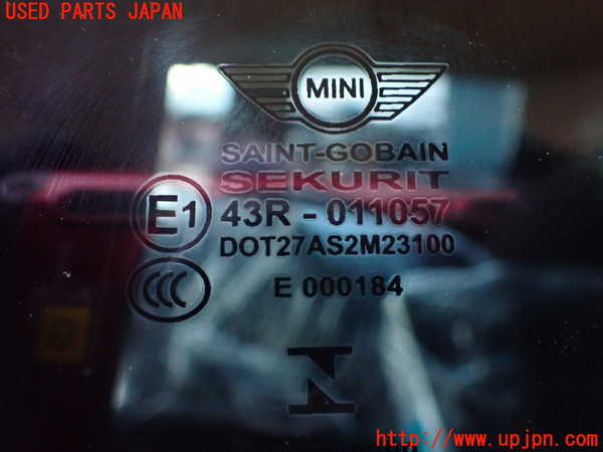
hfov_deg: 60.0
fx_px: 523
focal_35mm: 30
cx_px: 302
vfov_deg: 46.8
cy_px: 226
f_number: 2.3
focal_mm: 5.4
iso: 1000
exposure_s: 1/30
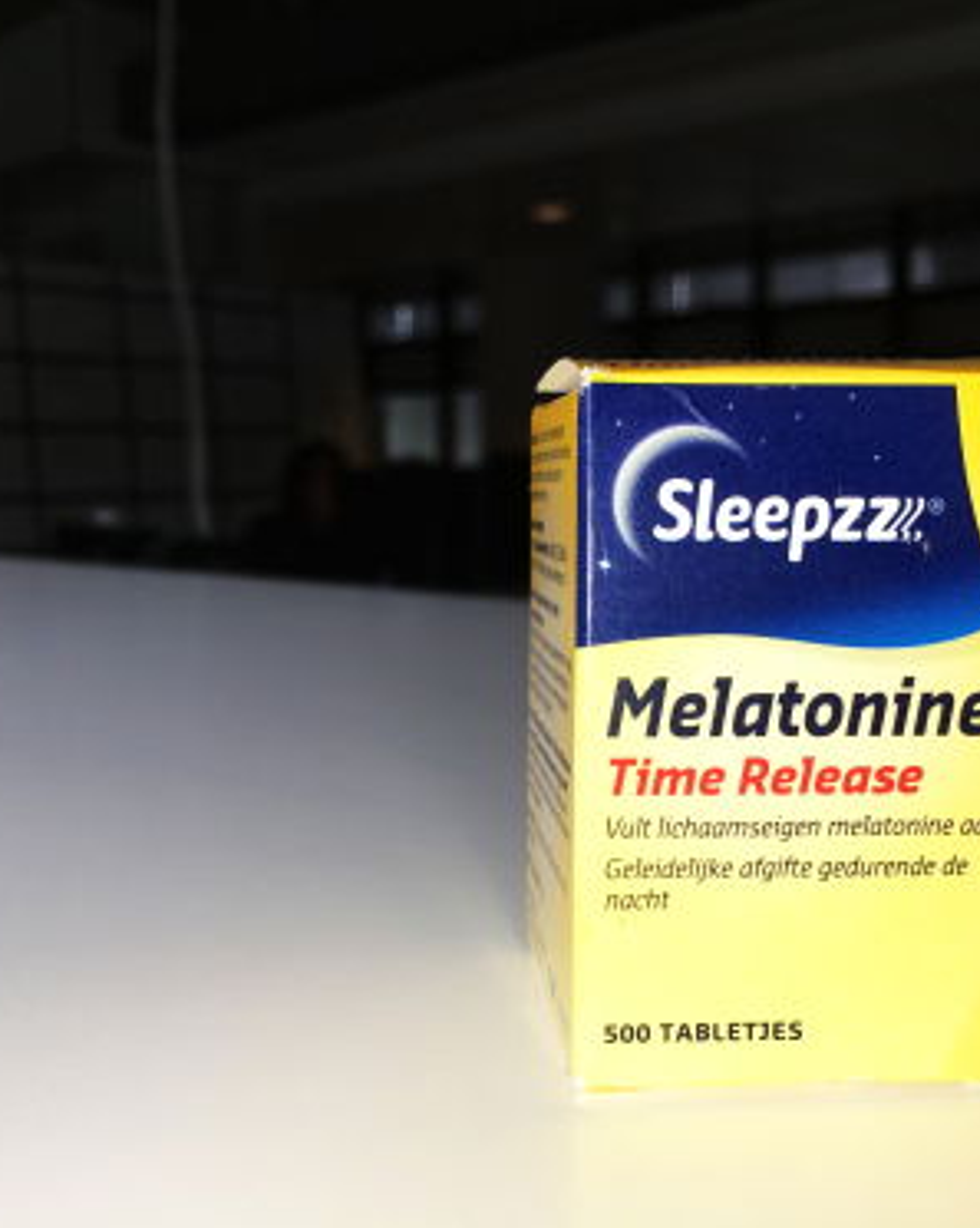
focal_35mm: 38
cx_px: 455
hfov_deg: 39.1
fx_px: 1379
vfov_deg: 48.0
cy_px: 612
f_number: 2.2
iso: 25
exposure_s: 1/179
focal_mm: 4.15
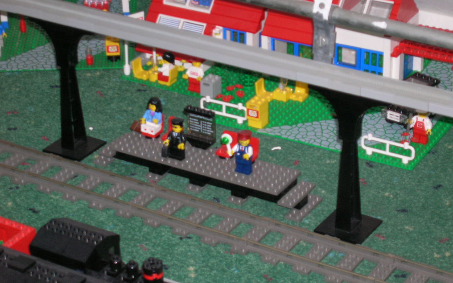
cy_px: 153
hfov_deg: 19.1
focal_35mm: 109
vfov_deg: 12.0
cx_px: 226
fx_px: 1346
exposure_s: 1/60.1
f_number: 4.9
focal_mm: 17.1
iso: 130
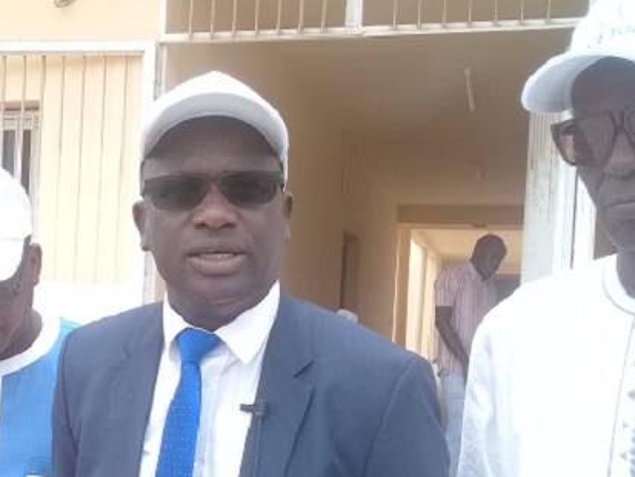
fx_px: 826
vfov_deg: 31.9
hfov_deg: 41.7
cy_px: 319
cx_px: 237
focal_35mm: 45
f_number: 2.2
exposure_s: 1/344
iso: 50
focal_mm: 3.3
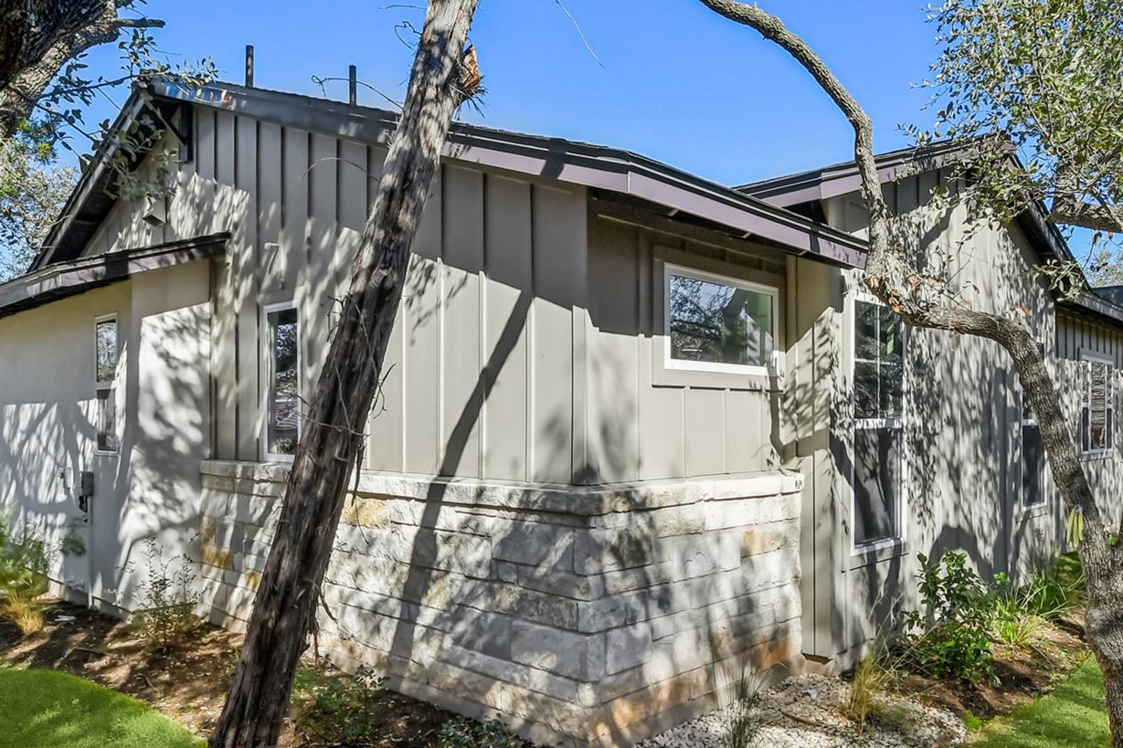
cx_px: 652
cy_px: 407
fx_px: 780
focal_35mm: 25
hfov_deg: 71.0
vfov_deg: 51.2
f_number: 8
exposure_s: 1/800
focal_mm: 10
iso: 400
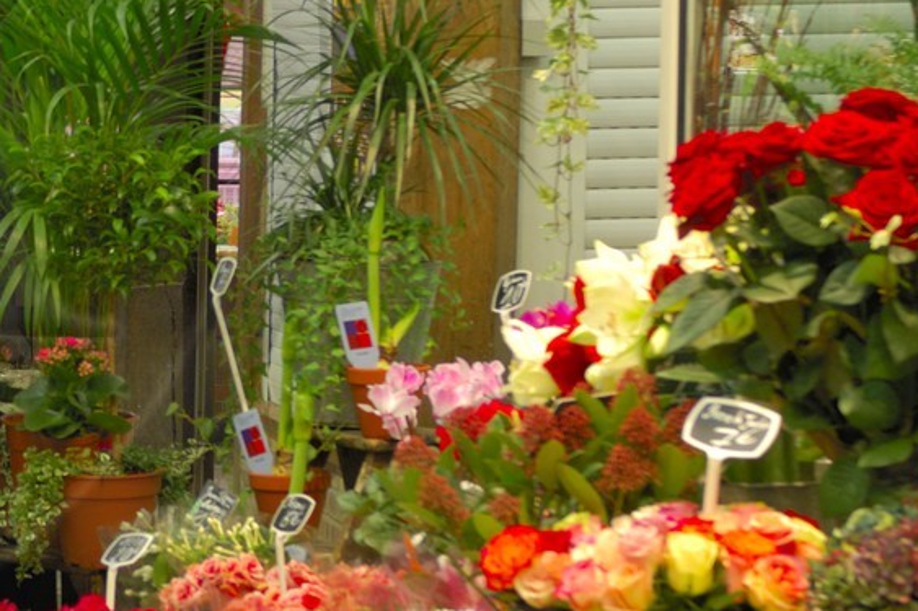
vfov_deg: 8.4
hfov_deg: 12.2
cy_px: 72
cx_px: -354
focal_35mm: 162
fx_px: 4130
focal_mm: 38
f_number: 4.5
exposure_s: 1/8
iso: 100
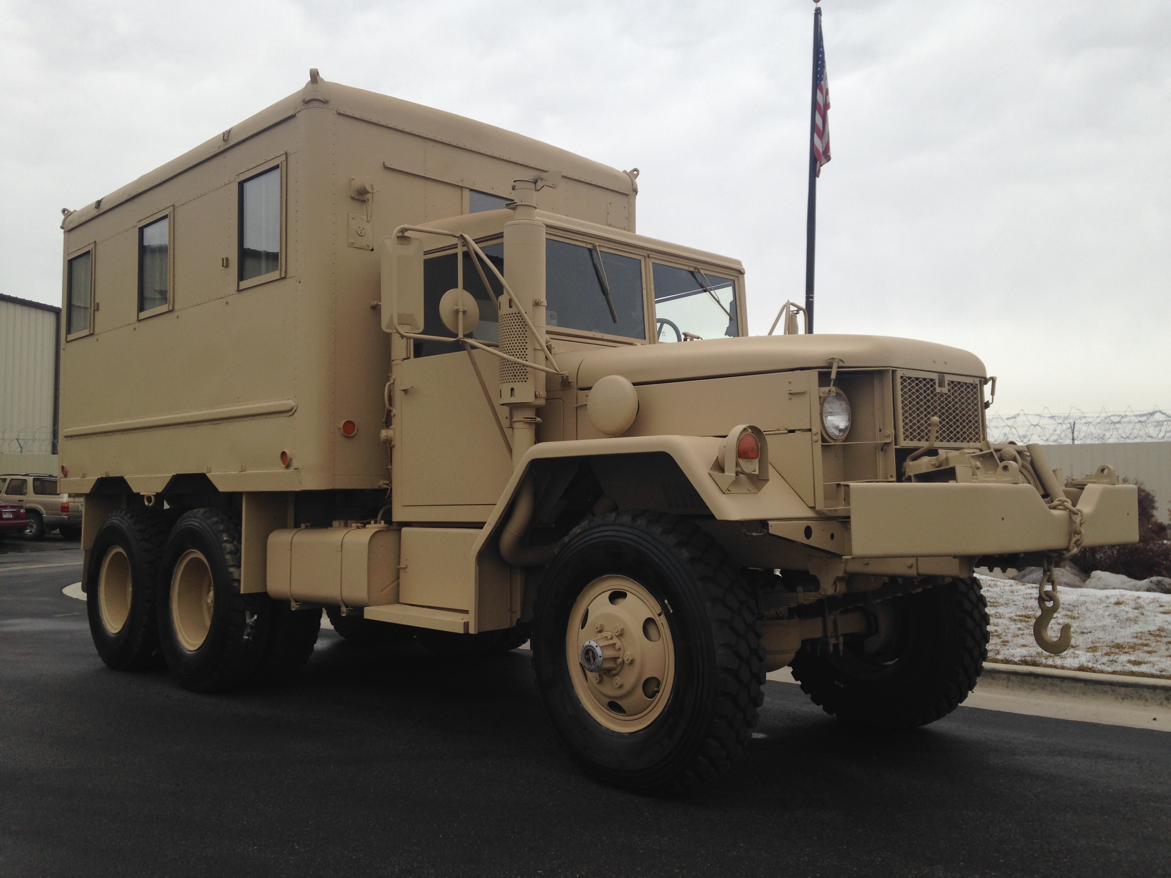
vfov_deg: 42.9
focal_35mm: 33
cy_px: 439
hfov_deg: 55.4
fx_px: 1116
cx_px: 586
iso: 50
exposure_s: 1/253
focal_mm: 4.12
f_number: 2.4
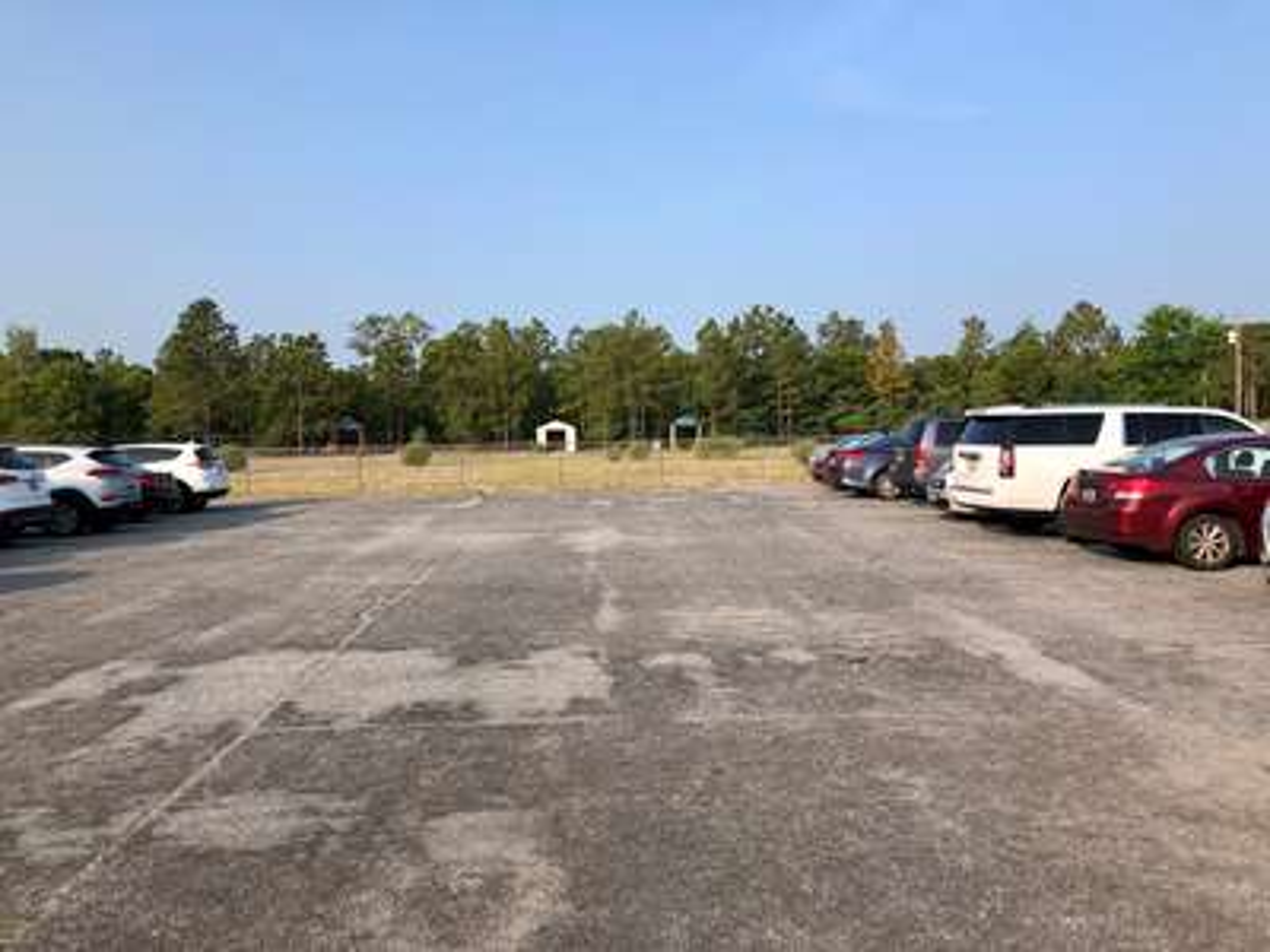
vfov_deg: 49.7
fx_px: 1027
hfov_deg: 63.4
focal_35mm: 28
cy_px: 476
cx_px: 635
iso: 20
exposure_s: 1/1215
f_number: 1.8
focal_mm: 4
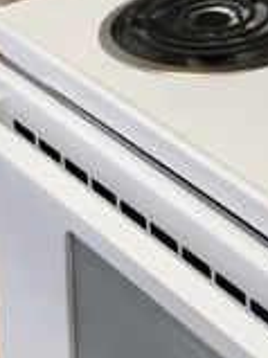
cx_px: 462
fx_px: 1447
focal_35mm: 140
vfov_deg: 13.1
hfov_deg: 10.1
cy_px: -234
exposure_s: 1/40
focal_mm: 4.15
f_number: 2.2
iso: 25
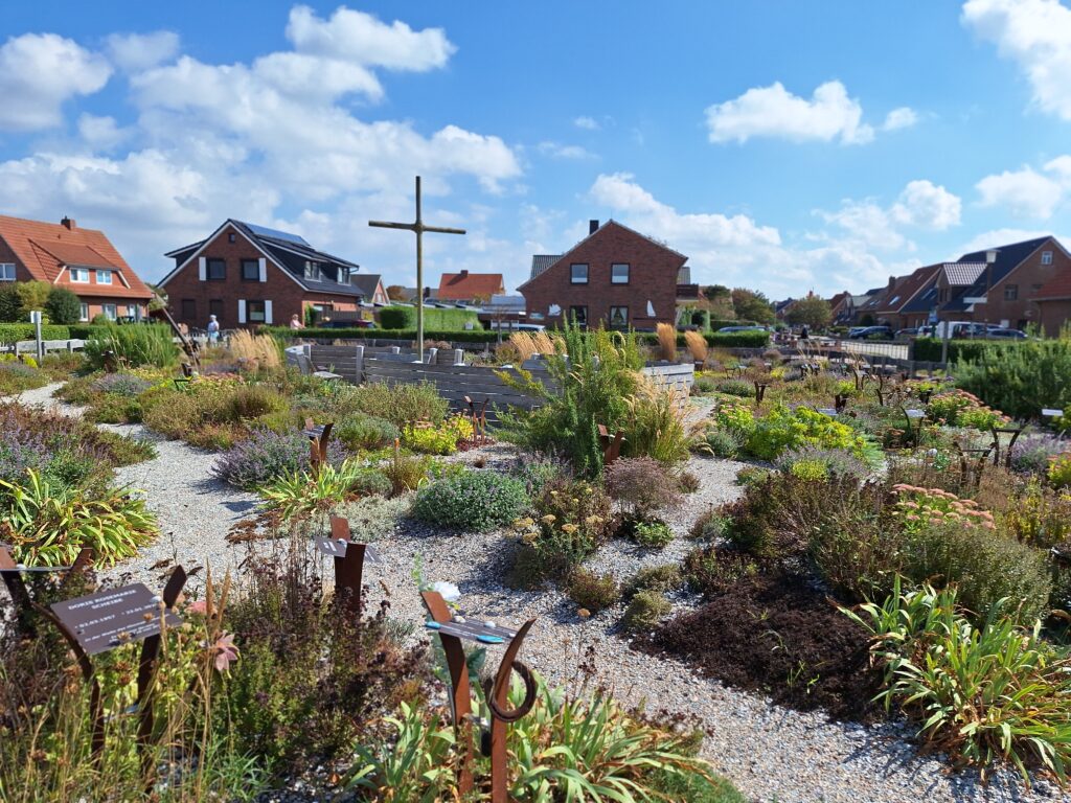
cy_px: 402
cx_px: 536
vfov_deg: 58.9
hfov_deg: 73.9
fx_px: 712
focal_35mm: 23
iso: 40
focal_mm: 5.54
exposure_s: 1/4608
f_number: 1.8
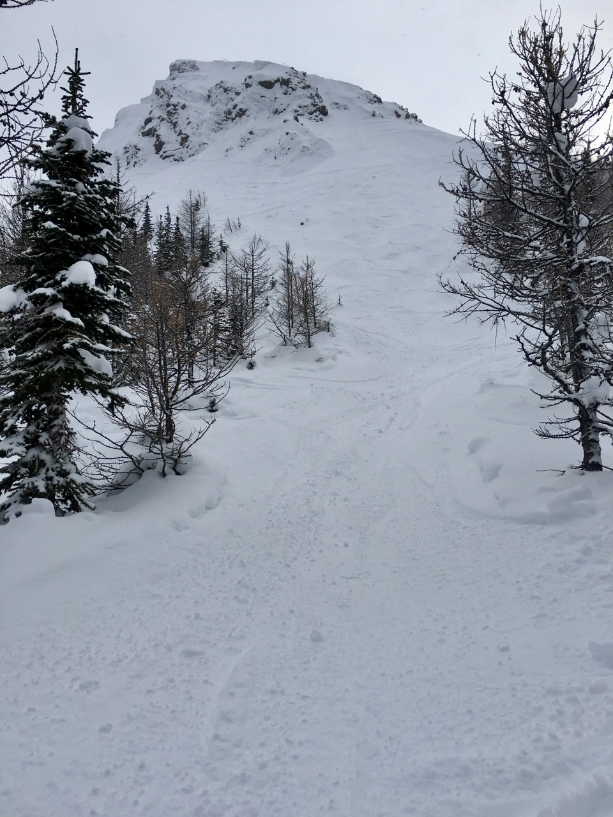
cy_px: 408
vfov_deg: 61.7
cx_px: 306
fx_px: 685
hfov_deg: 48.2
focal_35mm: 29
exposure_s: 1/3205
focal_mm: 4.15
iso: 25
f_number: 2.2
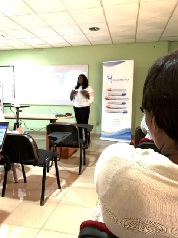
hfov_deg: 53.1
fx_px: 178
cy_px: 119
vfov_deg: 67.3
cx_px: 89
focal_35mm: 26
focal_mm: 4.25
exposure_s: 1/15
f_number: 1.8
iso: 1250
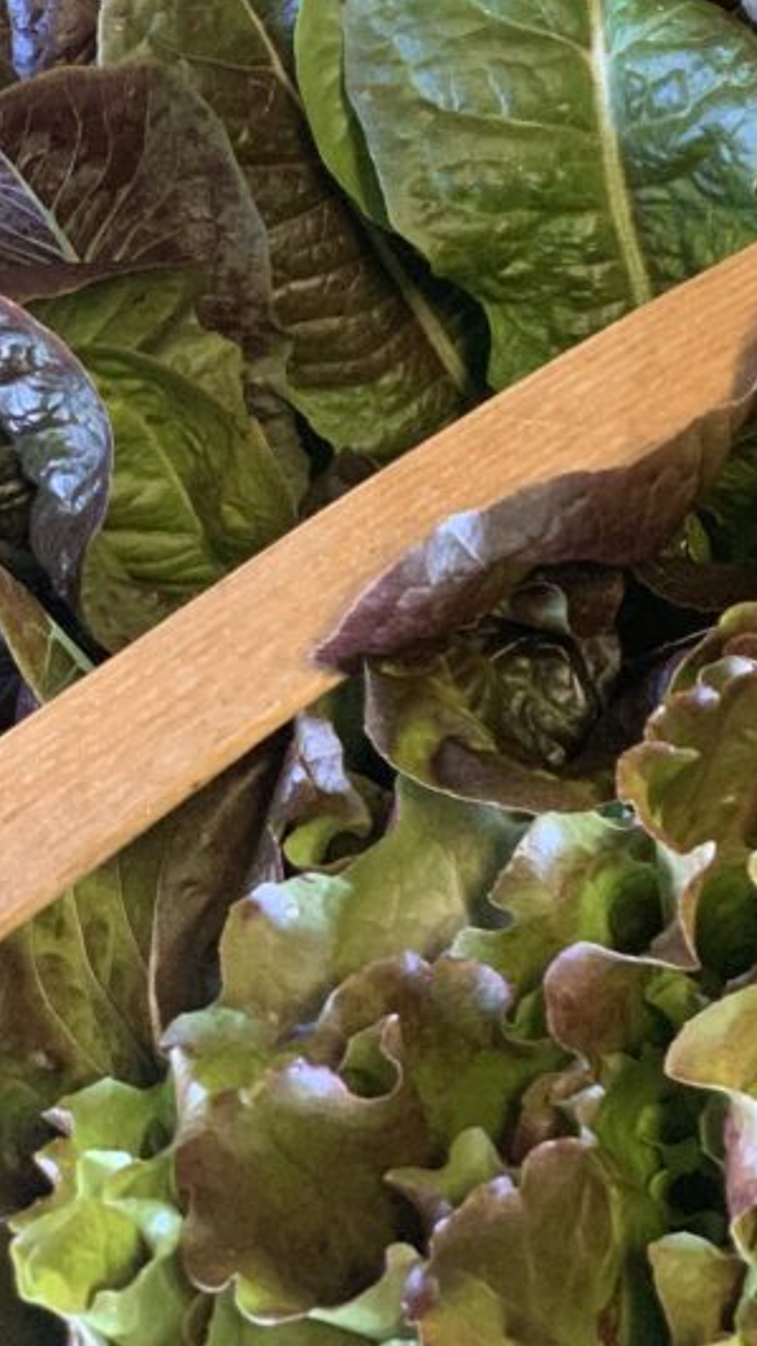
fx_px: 3892
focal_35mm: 109
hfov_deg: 11.0
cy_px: 172
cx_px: 805
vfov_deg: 19.3
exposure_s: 1/60
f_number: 2.4
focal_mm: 6
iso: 400
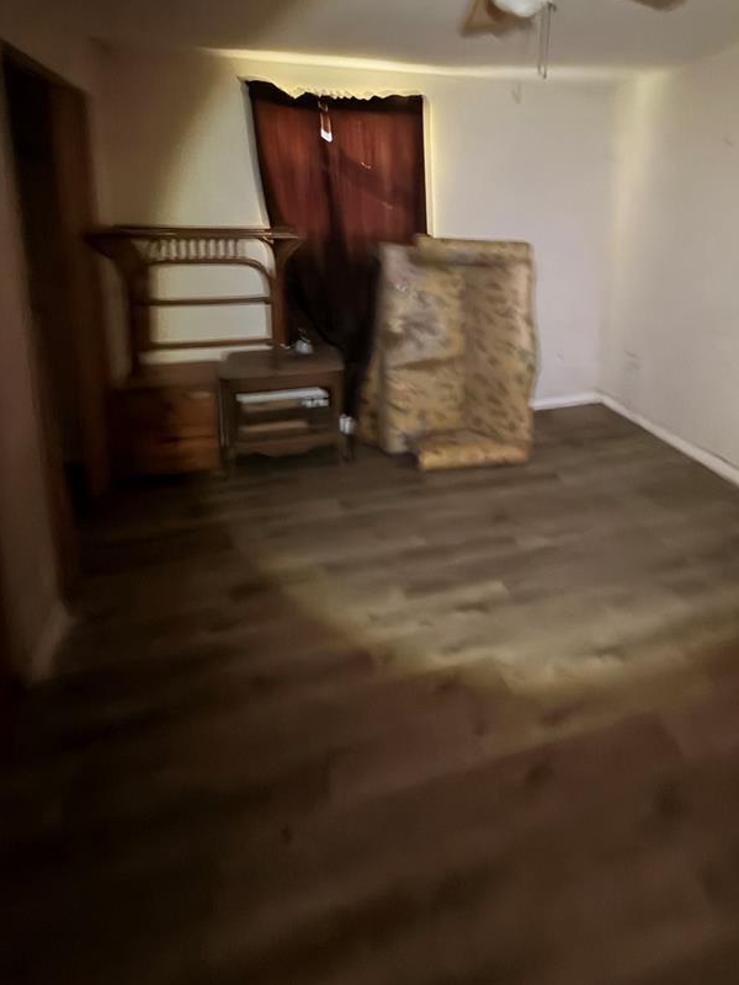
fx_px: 598
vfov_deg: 76.2
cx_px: 468
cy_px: 320
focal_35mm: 21
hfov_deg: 62.4
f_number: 2.2
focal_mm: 2.22
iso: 1250
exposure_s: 1/6
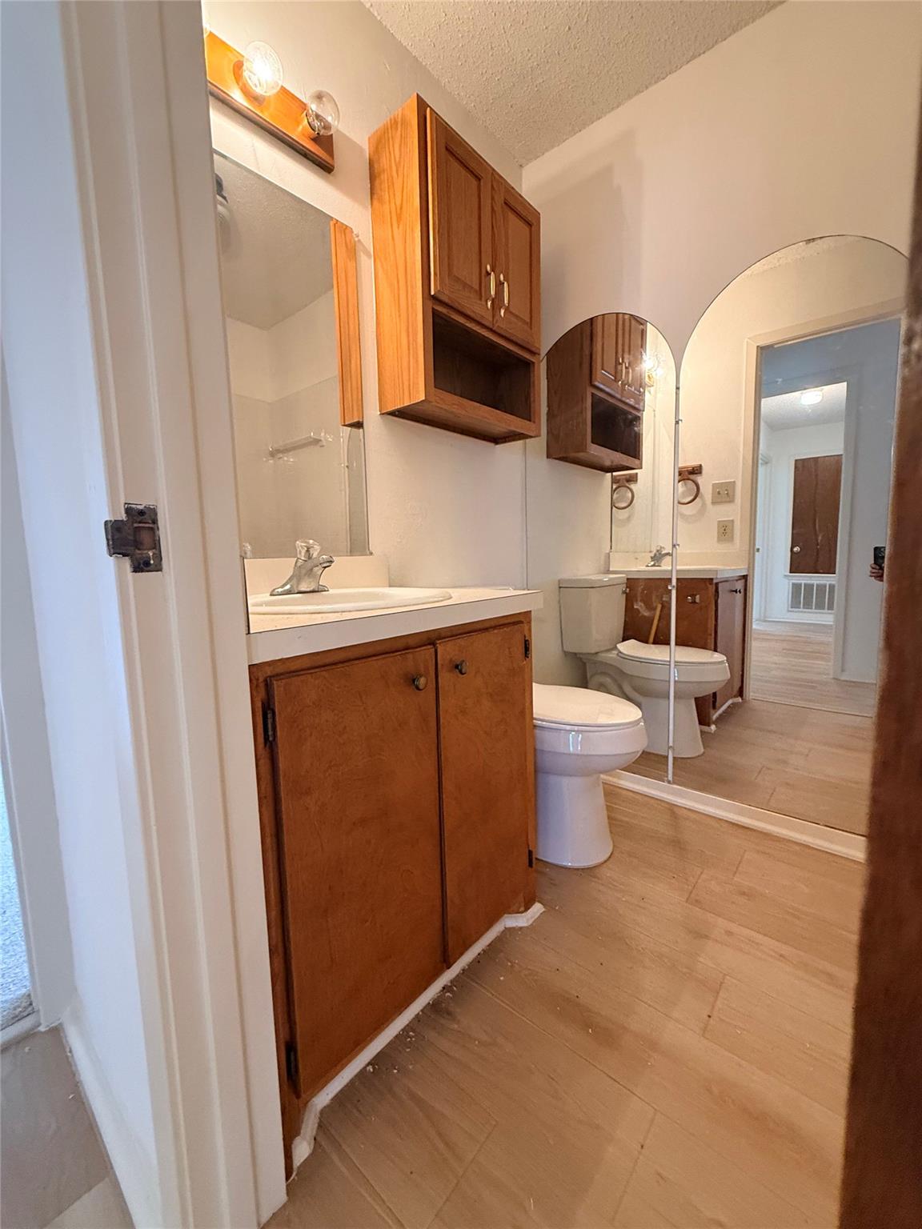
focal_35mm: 14
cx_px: 461
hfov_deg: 85.7
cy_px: 614
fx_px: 497
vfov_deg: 102.1
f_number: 2.2
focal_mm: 2.22
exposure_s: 1/60
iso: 400
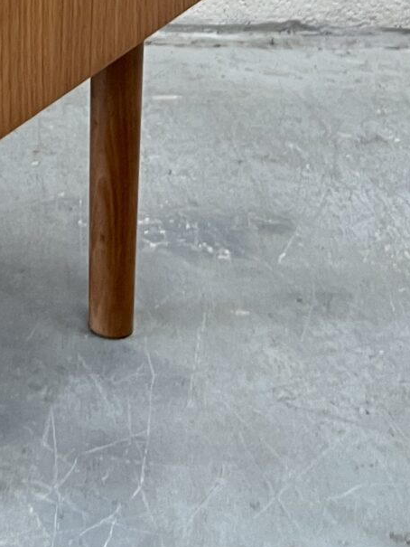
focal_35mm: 110
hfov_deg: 12.8
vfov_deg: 14.6
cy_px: -569
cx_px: -203
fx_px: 1737
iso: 100
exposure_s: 1/50
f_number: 1.5
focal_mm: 5.7
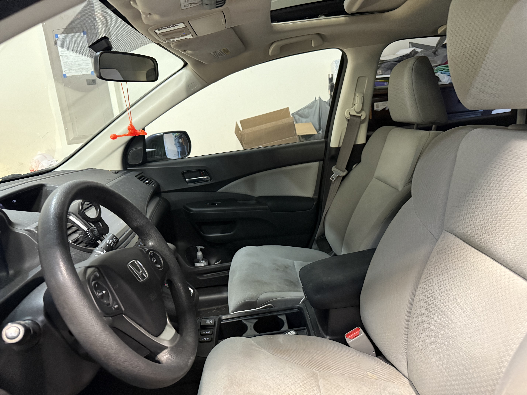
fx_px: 365
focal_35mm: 24
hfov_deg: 71.6
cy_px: 198
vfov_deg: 56.8
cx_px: 264
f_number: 1.78
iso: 800
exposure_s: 1/40
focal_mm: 6.76
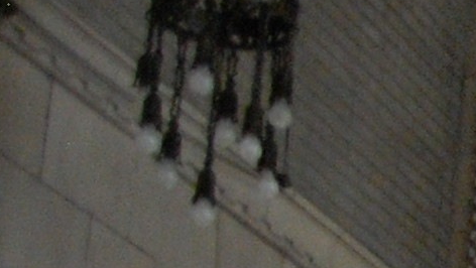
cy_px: 720
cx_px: 1429
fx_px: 2273
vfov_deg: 6.3
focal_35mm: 180
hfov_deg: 9.4
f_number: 3.5
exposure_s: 1/4
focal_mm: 18
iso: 1600
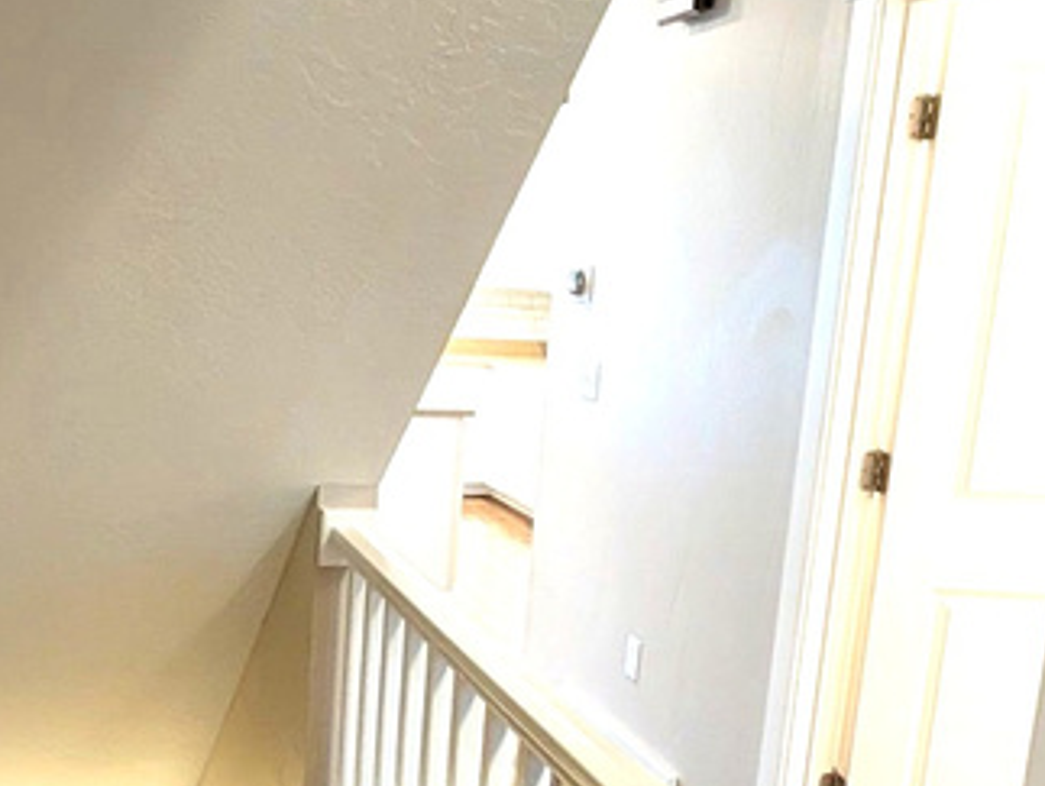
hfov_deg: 48.4
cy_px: 524
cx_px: 379
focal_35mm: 38
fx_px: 1148
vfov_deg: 37.4
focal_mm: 2.02
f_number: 1.7
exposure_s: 1/24
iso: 171
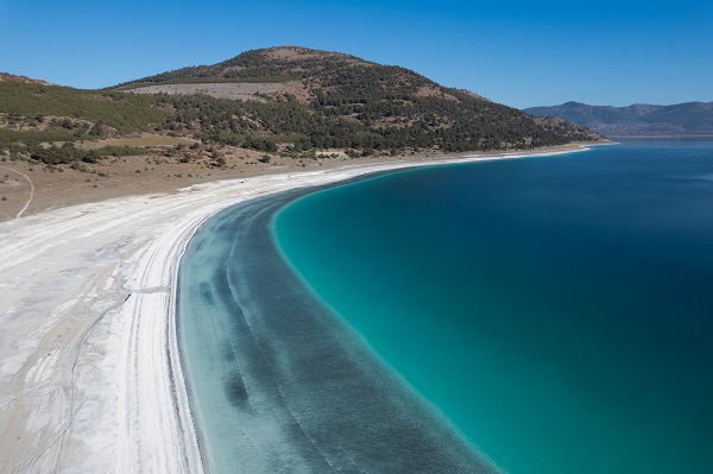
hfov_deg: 78.6
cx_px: 356
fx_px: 435
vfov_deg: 57.1
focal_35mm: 22
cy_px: 237
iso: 100
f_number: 2.8
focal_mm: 8.38
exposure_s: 1/1600
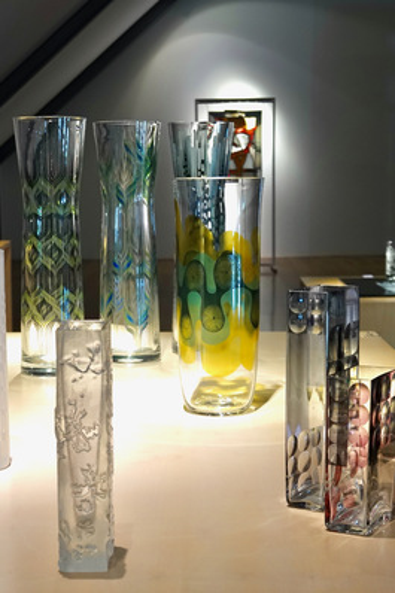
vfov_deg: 35.7
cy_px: 296
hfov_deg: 24.2
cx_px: 198
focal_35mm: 56
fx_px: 922
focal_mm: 20.69
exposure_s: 1/60
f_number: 4
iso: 500
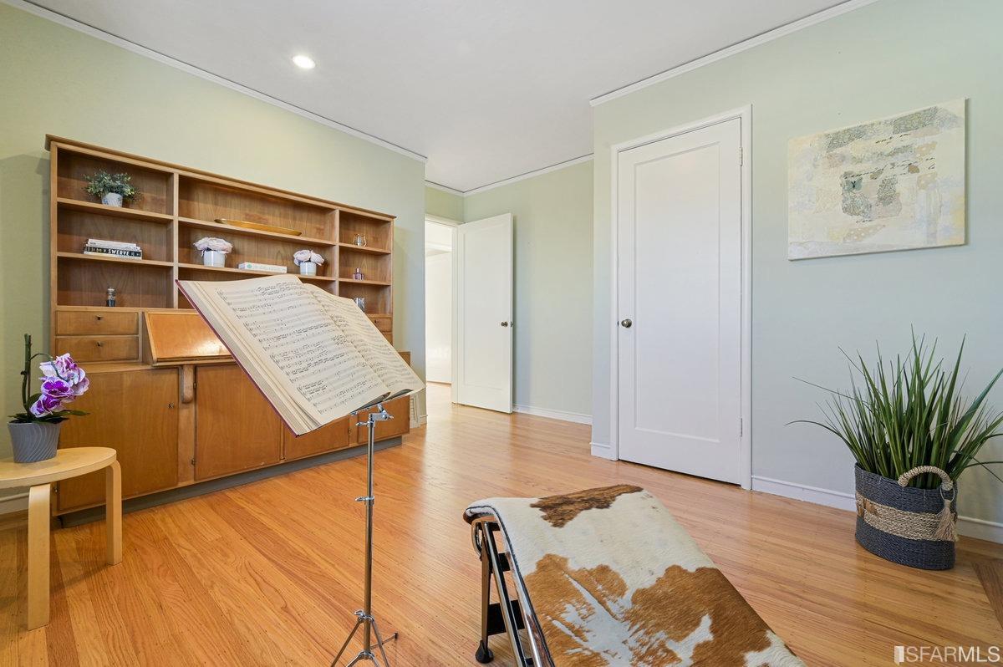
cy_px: 334
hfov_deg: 100.4
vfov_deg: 77.2
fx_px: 418
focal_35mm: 15
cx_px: 502
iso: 320
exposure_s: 1/15
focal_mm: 15
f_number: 11
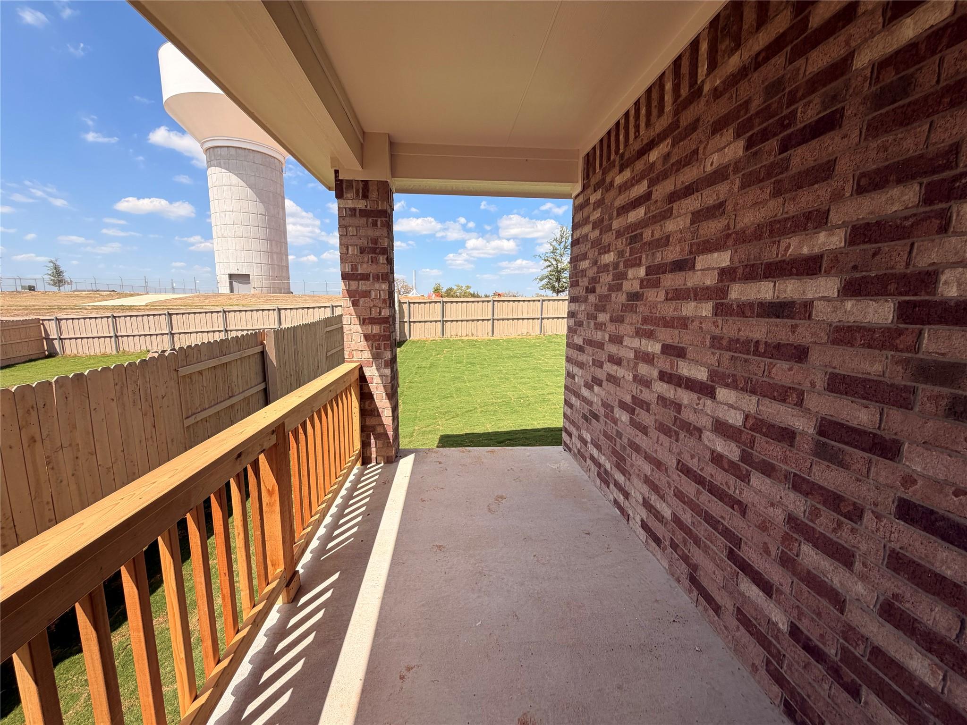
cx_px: 484
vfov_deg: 85.7
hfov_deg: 102.1
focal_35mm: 14
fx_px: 391
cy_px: 362
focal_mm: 2.22
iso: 32
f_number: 2.2
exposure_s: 1/770
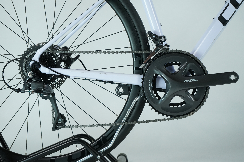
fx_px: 474
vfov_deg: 19.5
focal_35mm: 70
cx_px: 122
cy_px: 81
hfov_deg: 28.8
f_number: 5.6
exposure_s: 1/200
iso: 1250
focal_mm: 70
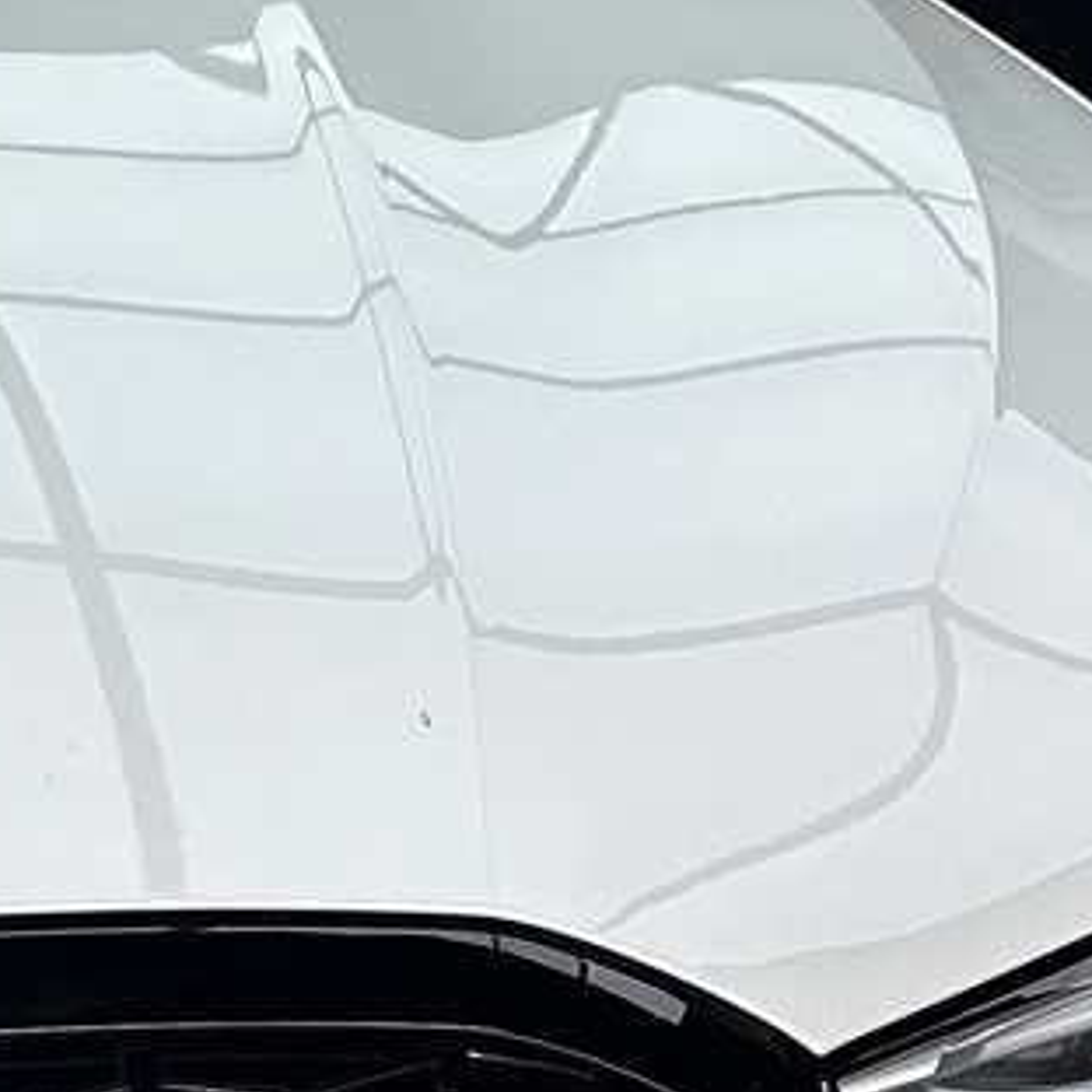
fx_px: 4854
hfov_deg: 12.0
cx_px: -780
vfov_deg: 12.8
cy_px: 522
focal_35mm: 136
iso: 80
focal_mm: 6.86
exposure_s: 1/903
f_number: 1.78
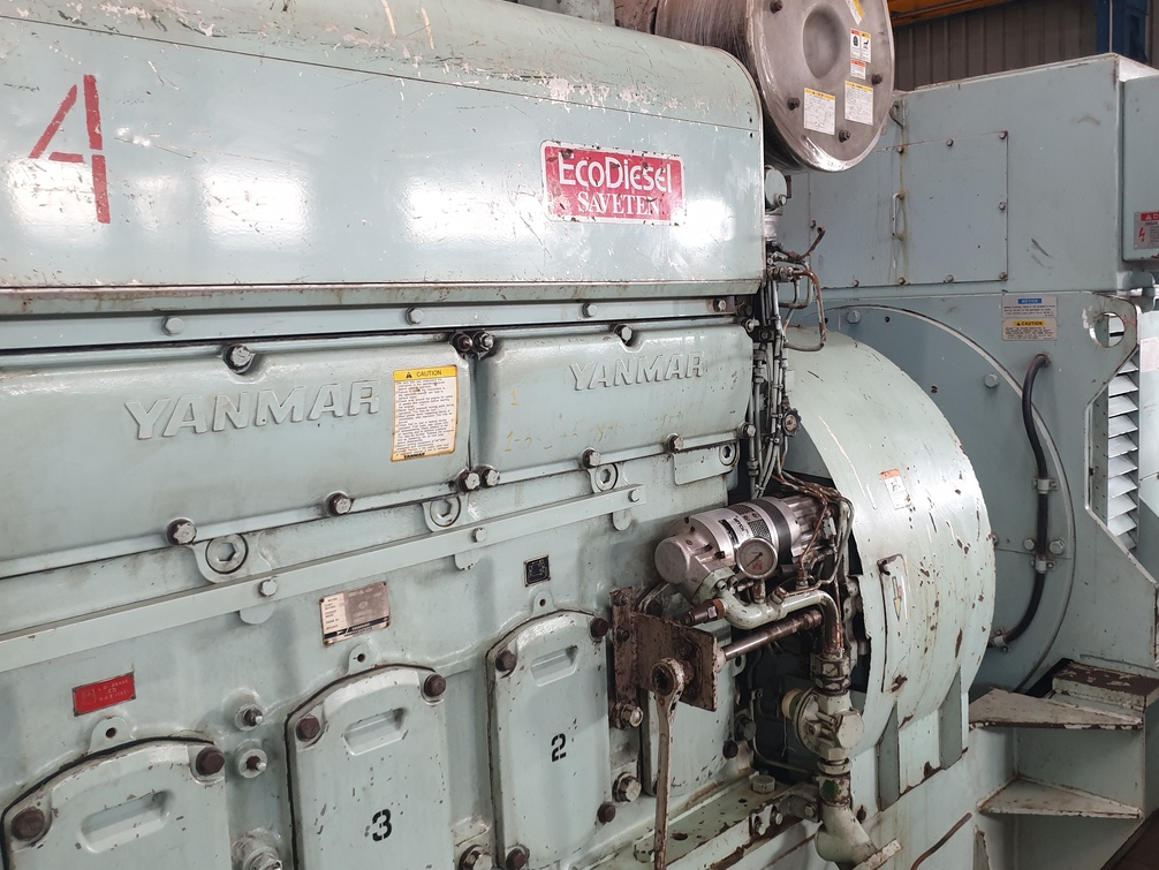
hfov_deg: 57.9
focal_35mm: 31
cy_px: 410
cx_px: 689
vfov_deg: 45.4
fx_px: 1038
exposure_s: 1/50
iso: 200
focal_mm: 4.3
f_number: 1.5
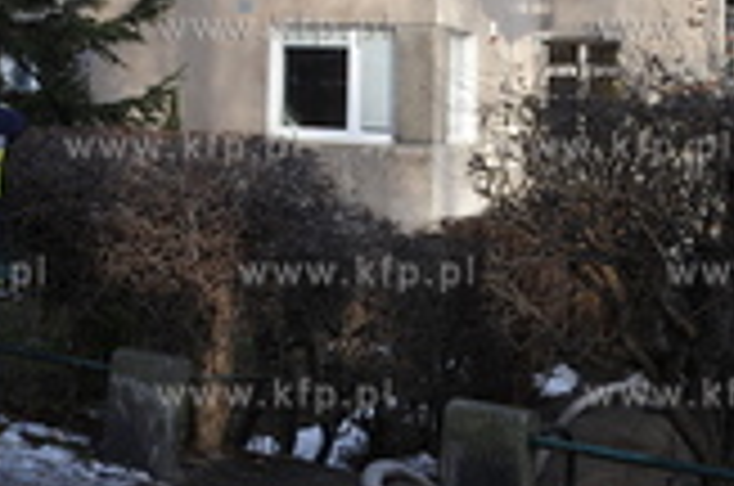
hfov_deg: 32.4
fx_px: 1201
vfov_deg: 21.8
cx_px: 86
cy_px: -36
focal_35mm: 59
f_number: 9
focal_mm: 24
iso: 800
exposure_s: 1/320
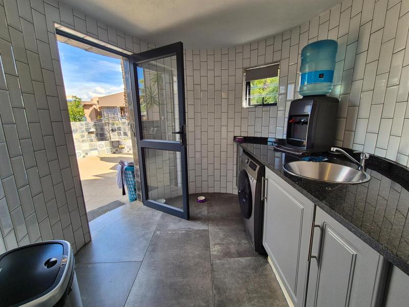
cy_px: 154
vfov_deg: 89.9
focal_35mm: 13
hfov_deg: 106.2
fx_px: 154
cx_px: 204
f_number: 2.2
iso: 50
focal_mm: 2.2
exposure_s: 1/177
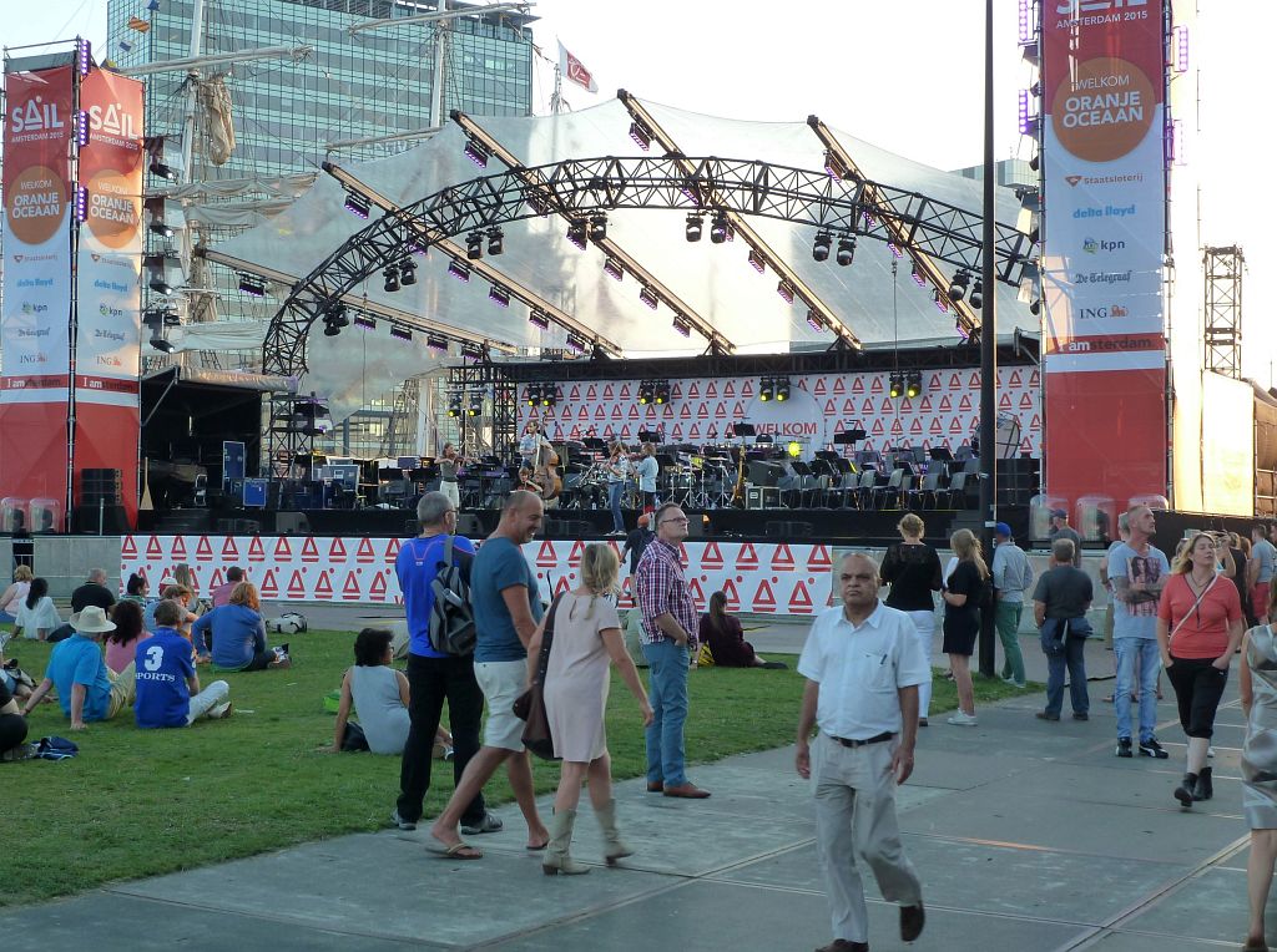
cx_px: 638
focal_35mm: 52
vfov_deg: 27.9
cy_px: 476
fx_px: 1915
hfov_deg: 36.9
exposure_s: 1/80
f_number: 3.8
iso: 125
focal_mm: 8.5
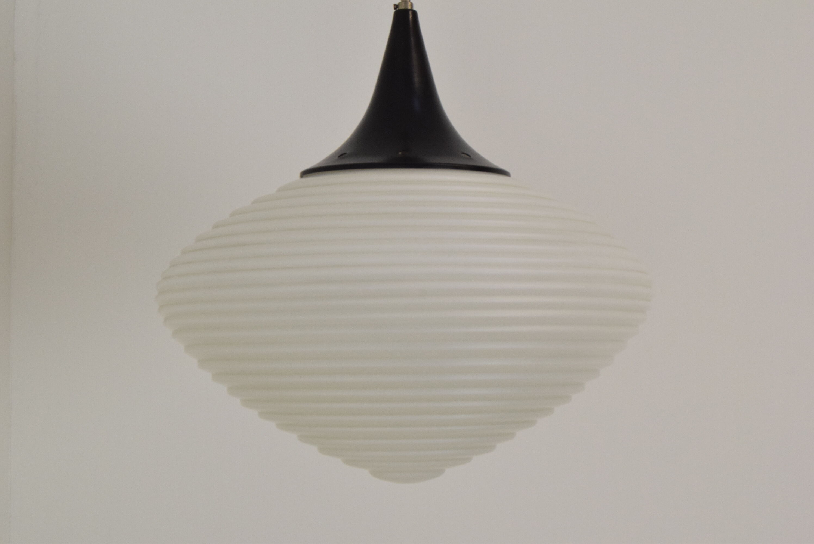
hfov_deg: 29.2
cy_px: 272
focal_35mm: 69
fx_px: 1561
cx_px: 407
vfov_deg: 19.8
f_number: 14
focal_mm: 46
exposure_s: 1/100
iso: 1600
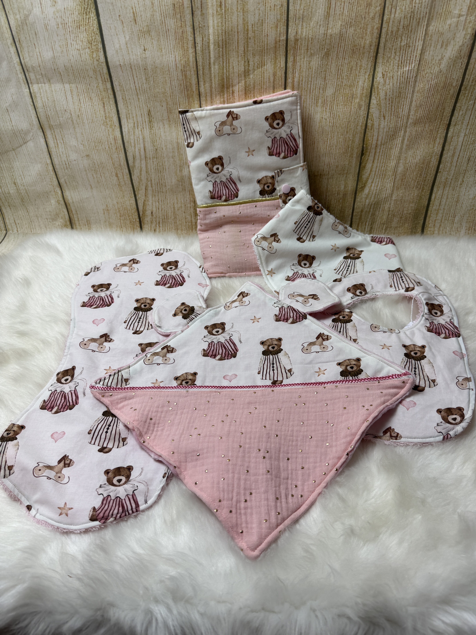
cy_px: 318
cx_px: 238
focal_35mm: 24
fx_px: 440
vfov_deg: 71.6
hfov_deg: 56.8
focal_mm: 6.76
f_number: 1.78
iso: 50
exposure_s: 1/138
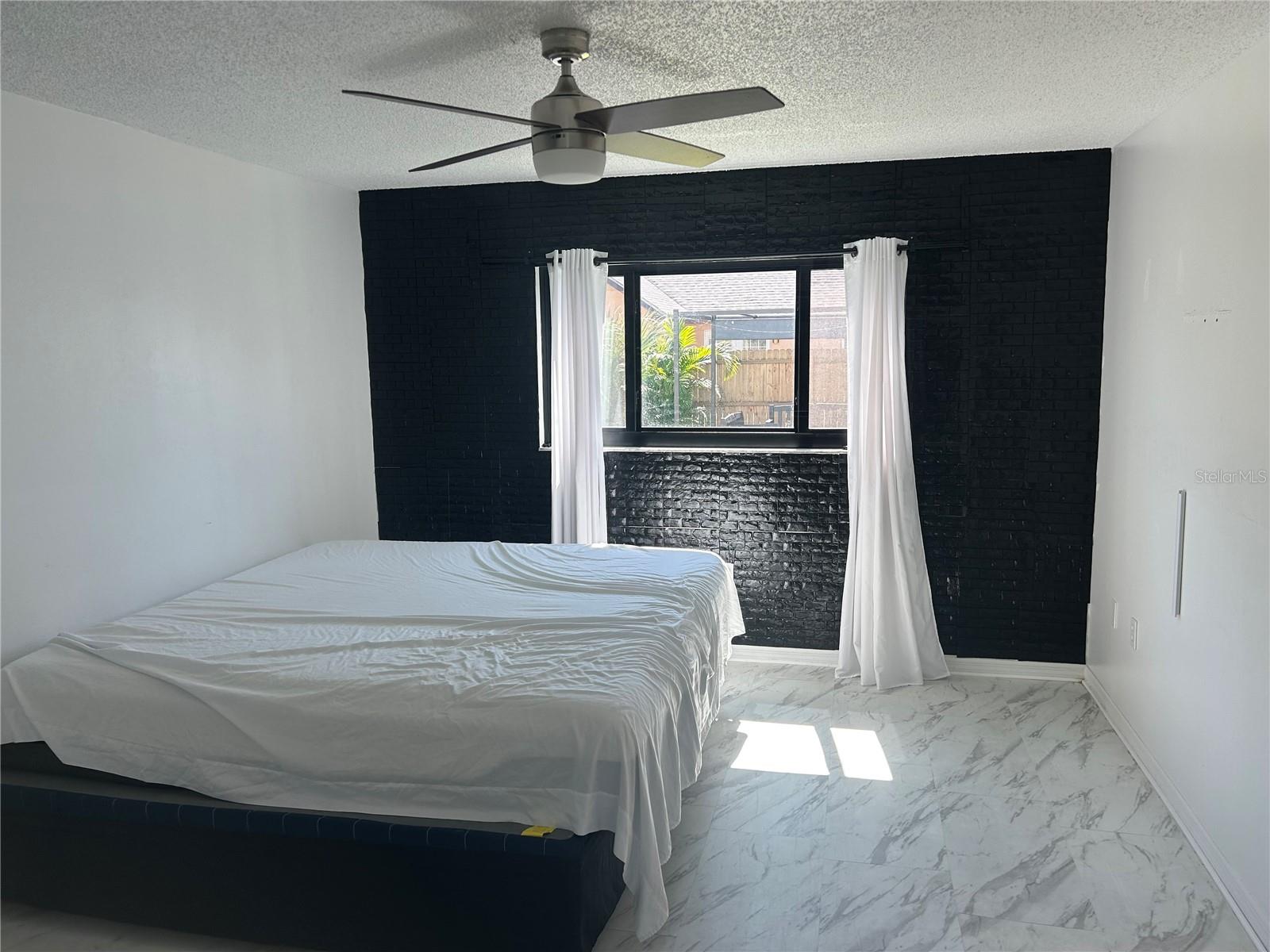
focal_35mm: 26
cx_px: 635
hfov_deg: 67.3
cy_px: 476
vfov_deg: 53.1
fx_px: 954
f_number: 1.5
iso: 40
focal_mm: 5.7
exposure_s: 1/185
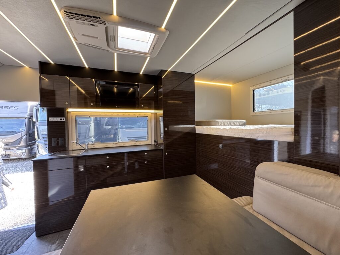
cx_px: 170
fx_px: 138
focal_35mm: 14
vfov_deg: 85.7
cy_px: 128
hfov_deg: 102.1
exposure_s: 1/99
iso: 250
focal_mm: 2.22
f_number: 2.2
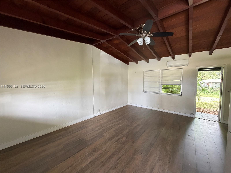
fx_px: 93
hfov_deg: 102.1
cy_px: 86
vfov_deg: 85.7
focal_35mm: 14
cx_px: 116
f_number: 2.2
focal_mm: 2.22
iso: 400
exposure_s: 1/60
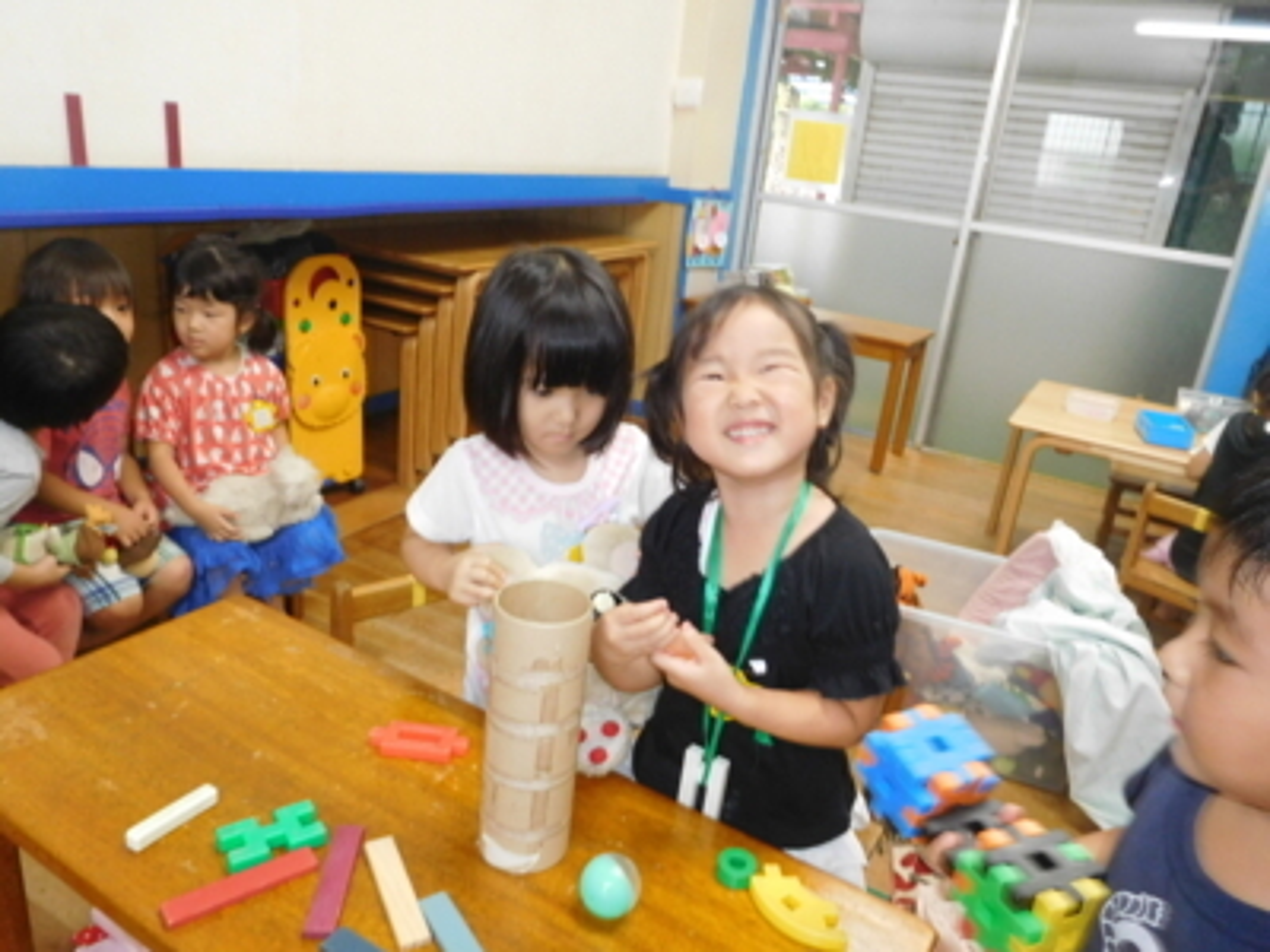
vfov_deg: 54.9
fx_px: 917
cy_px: 476
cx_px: 635
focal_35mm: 25
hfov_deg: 69.4
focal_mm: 4.5
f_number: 3.4
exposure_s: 1/30
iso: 400
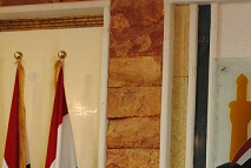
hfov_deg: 19.1
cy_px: 153
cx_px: 215
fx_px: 734
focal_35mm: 105
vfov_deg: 13.0
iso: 400
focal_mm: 32
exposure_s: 1/10
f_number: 4.8
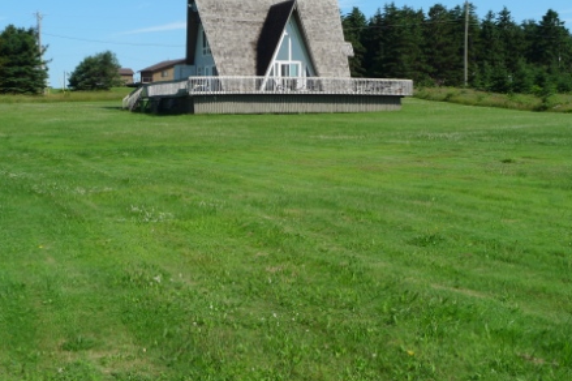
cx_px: 284
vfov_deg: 26.4
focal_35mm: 51
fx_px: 810
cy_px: 164
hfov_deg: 38.9
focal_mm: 10.2
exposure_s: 1/640
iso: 80
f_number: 4
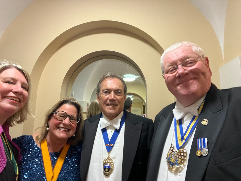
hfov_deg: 73.9
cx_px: 120
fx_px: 160
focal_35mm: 23
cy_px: 90
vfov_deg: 58.9
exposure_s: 1/33
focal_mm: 2.71
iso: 250
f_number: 2.2
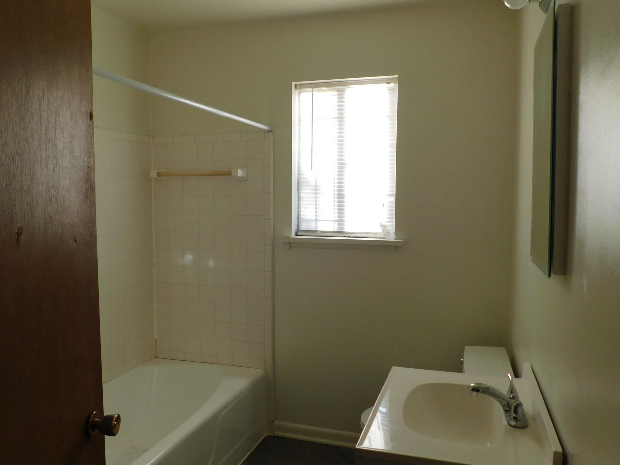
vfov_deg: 51.4
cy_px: 232
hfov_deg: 65.3
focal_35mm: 27
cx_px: 322
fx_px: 484
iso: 125
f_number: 3
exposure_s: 1/50
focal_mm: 4
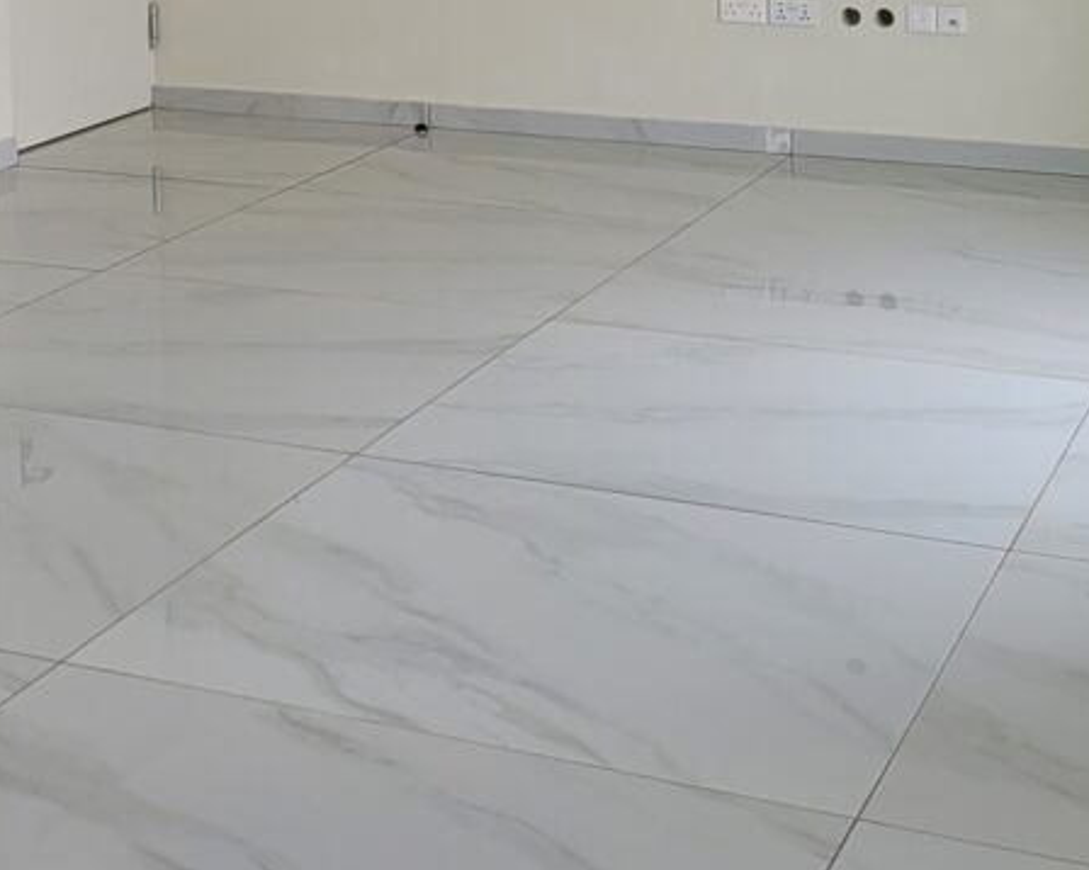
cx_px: -10
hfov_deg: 21.2
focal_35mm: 87
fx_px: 2803
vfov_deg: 16.9
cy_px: -177
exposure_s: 1/147
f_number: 1.8
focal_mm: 5
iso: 40
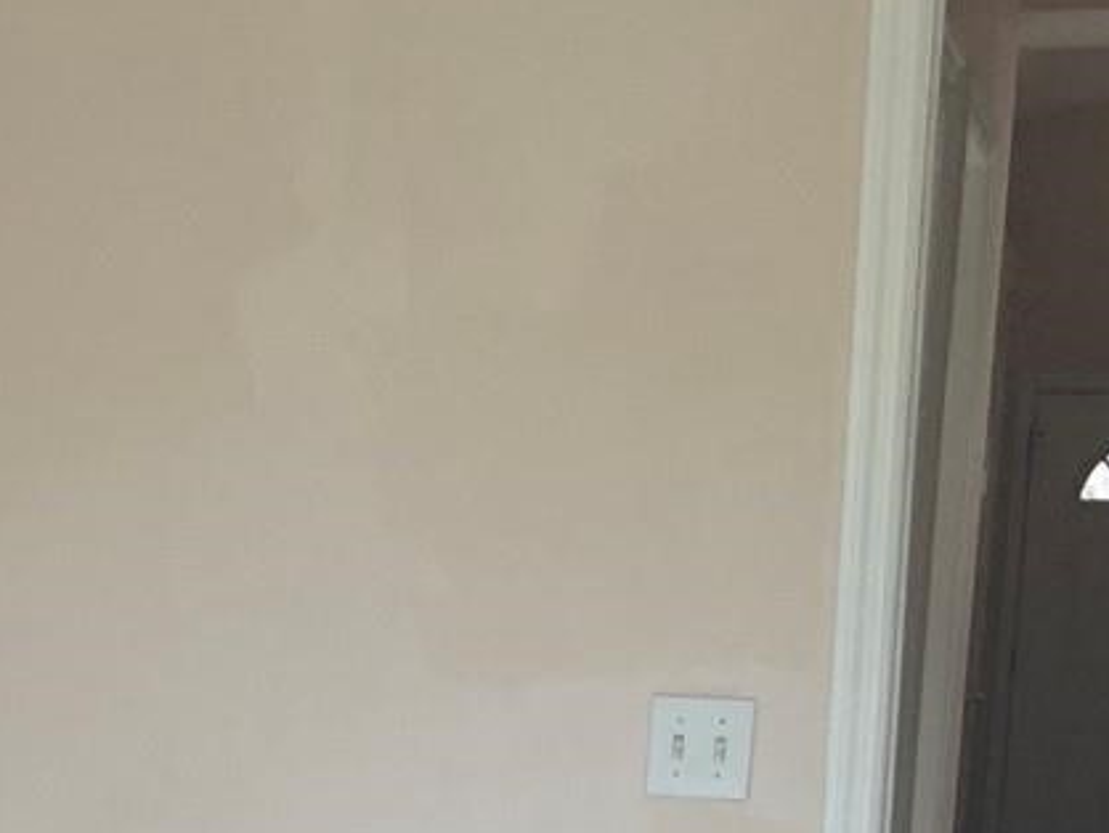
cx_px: -138
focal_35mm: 111
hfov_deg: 17.1
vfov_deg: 12.8
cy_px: 1138
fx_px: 3558
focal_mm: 3
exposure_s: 1/122
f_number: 1.8
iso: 32
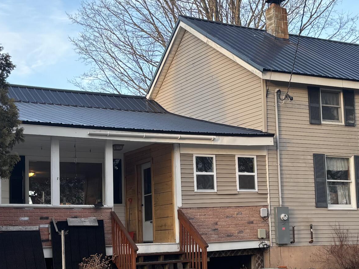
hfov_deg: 28.9
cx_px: 218
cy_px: 169
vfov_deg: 21.9
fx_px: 695
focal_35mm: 67
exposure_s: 1/305
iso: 50
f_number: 1.6
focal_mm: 5.96
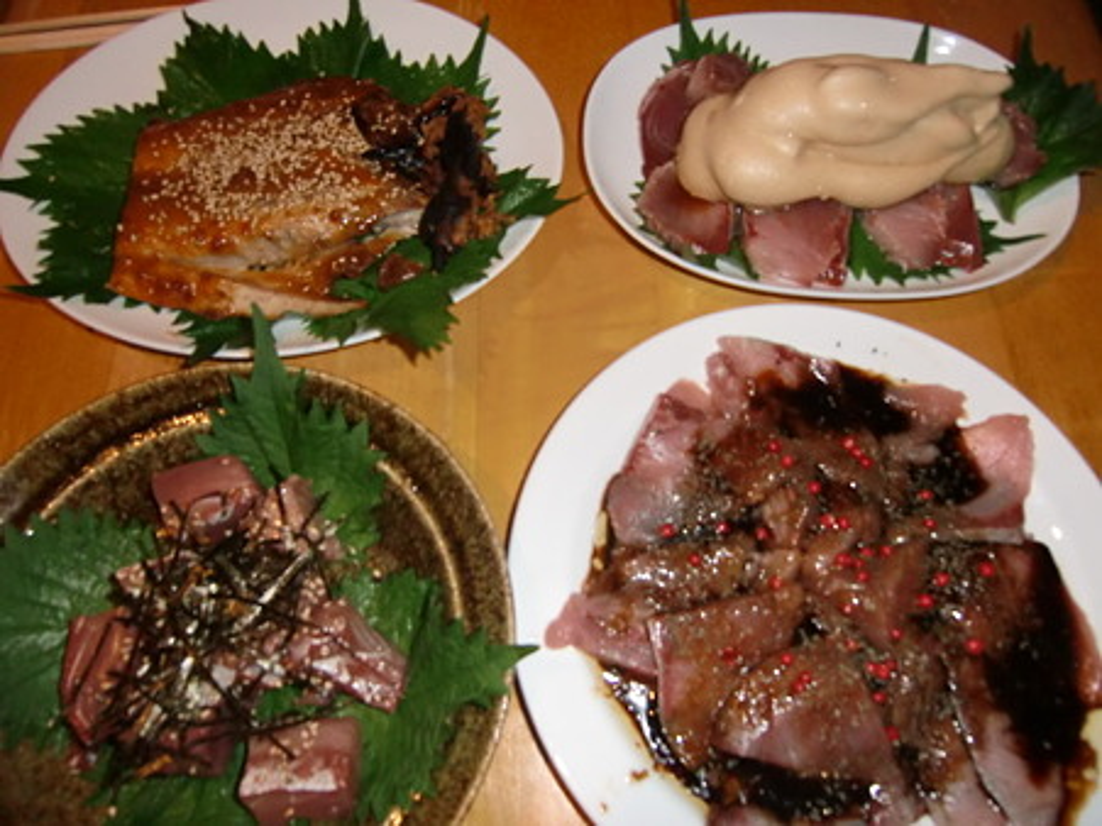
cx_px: 551
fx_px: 764
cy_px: 413
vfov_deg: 56.8
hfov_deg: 71.6
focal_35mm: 24
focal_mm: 4.3
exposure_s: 1/20
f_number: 3.2
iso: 400
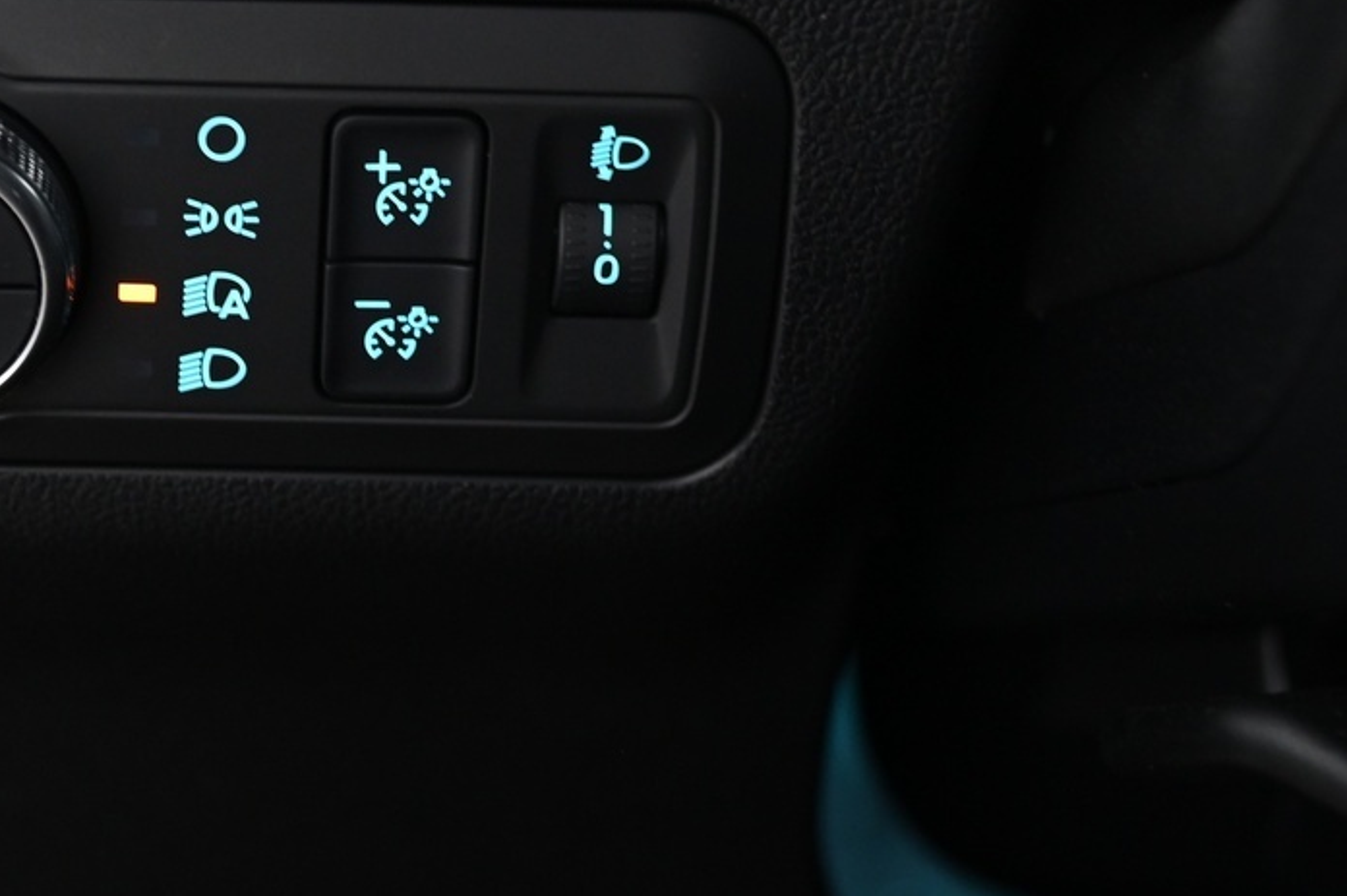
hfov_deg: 18.0
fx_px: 4188
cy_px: 443
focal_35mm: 112
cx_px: 186
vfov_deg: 12.2
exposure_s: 1/15
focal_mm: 48
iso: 2000
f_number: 4
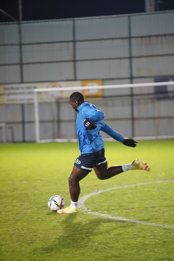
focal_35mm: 200
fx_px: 1450
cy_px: 130
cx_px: 87
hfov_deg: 6.9
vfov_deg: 10.3
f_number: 3.2
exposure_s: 1/250
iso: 4000
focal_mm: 200
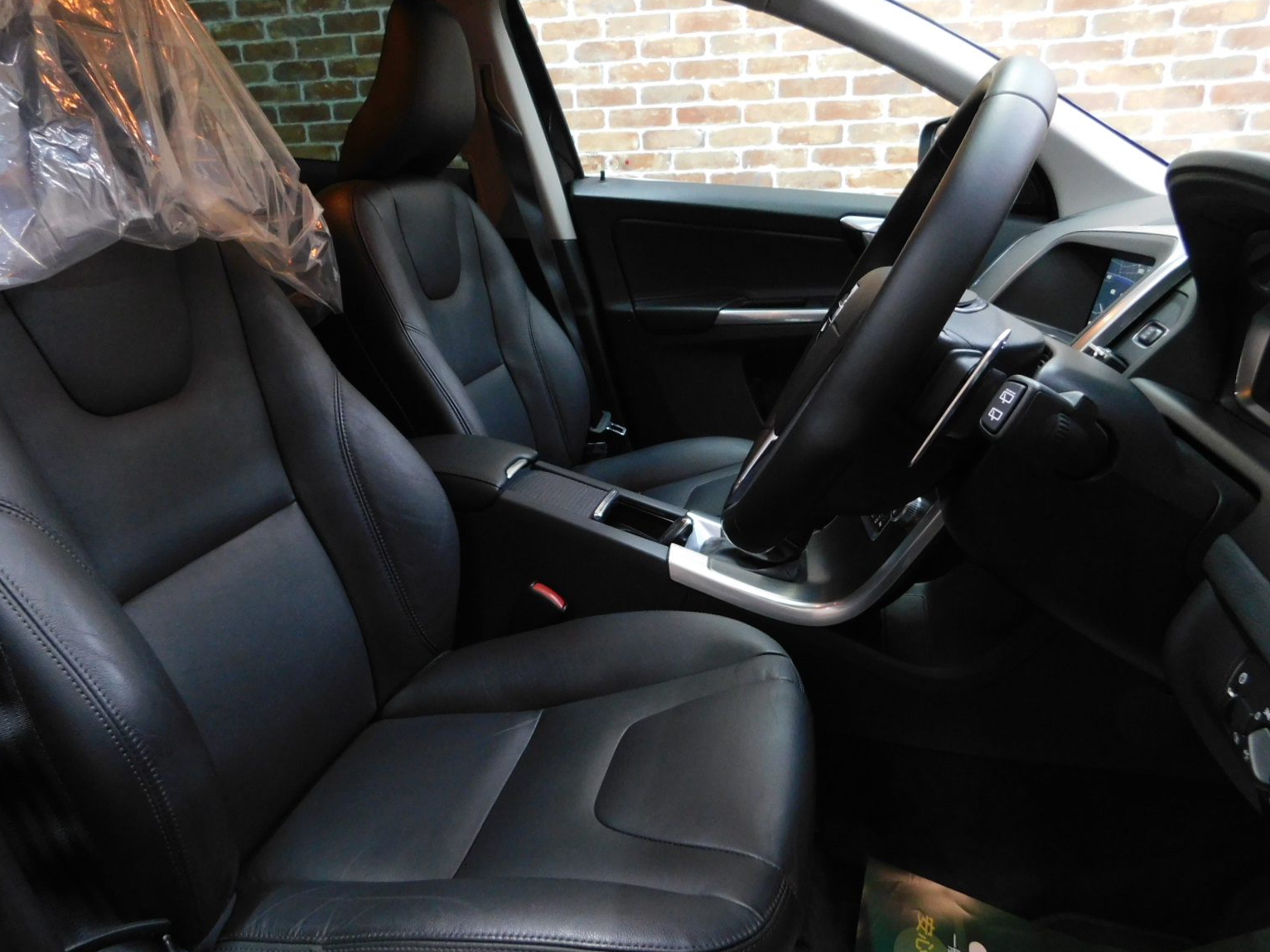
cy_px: 490
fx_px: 881
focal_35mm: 24
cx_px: 614
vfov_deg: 56.8
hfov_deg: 71.6
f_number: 3
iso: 400
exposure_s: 1/20
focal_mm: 4
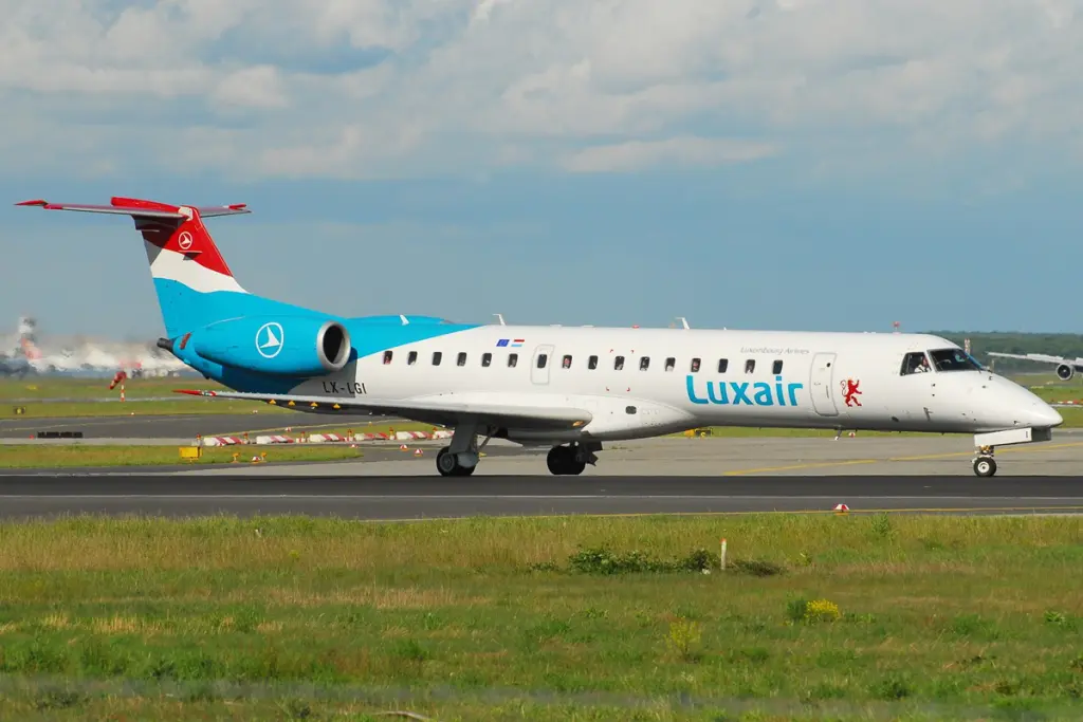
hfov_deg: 7.0
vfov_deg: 4.7
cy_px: 361
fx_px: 8800
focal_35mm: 292
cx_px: 542
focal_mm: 195
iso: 200
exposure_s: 1/800
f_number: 8
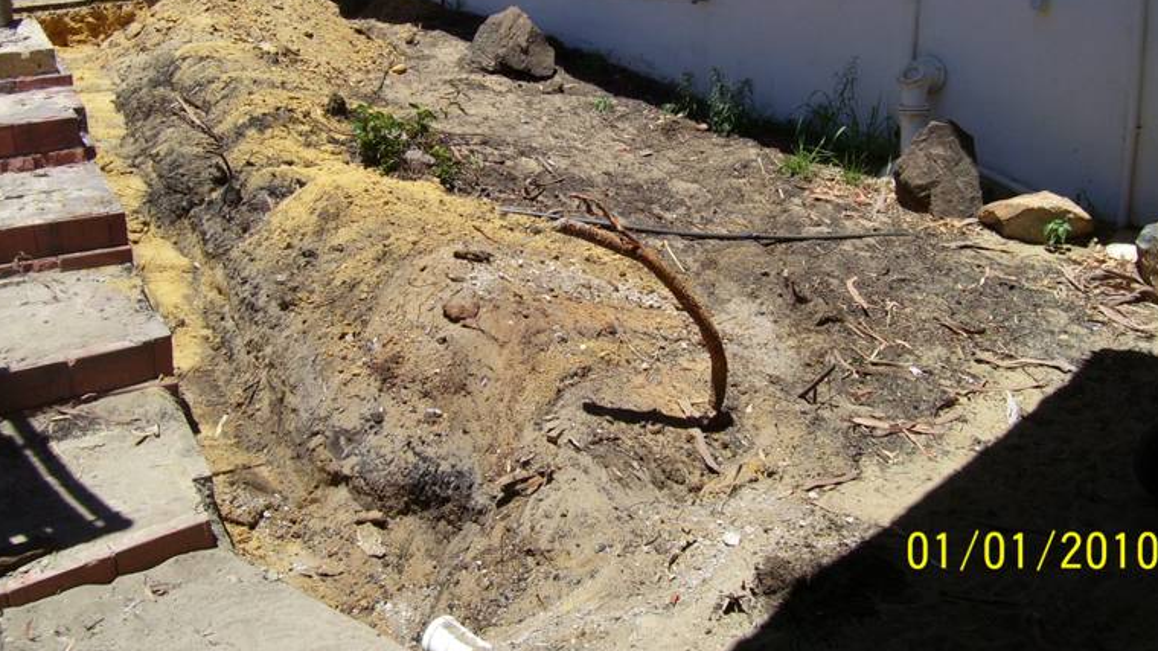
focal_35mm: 39
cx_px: 594
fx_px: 1197
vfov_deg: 30.1
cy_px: 206
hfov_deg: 51.6
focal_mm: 5.6
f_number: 4.8
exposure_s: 1/500
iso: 80
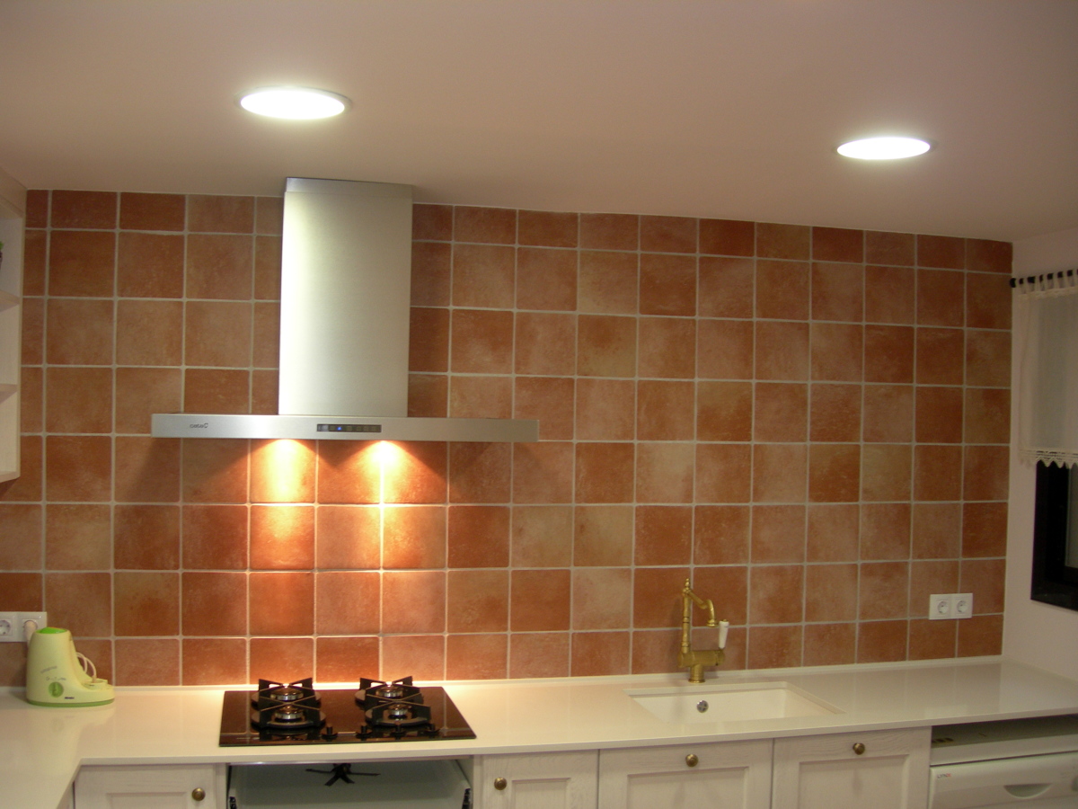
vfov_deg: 37.7
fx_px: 1183
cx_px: 539
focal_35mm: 38
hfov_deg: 49.0
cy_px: 404
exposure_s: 1/30.2
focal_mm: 7.8
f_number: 2.8
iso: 85
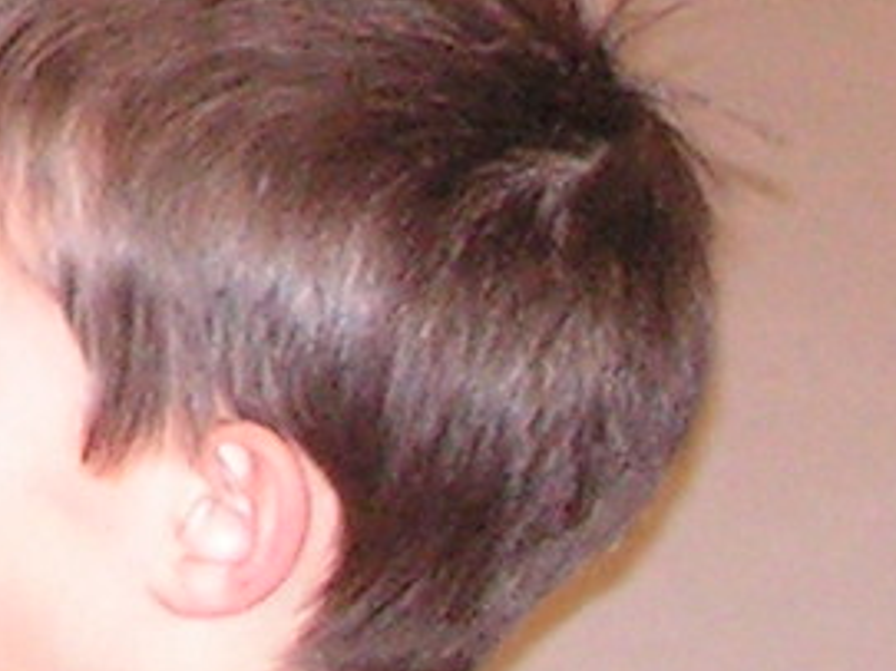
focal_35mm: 416
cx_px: -1349
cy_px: -1537
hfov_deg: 4.6
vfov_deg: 3.5
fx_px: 10763
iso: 200
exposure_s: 1/60
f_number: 3.2
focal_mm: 9.2
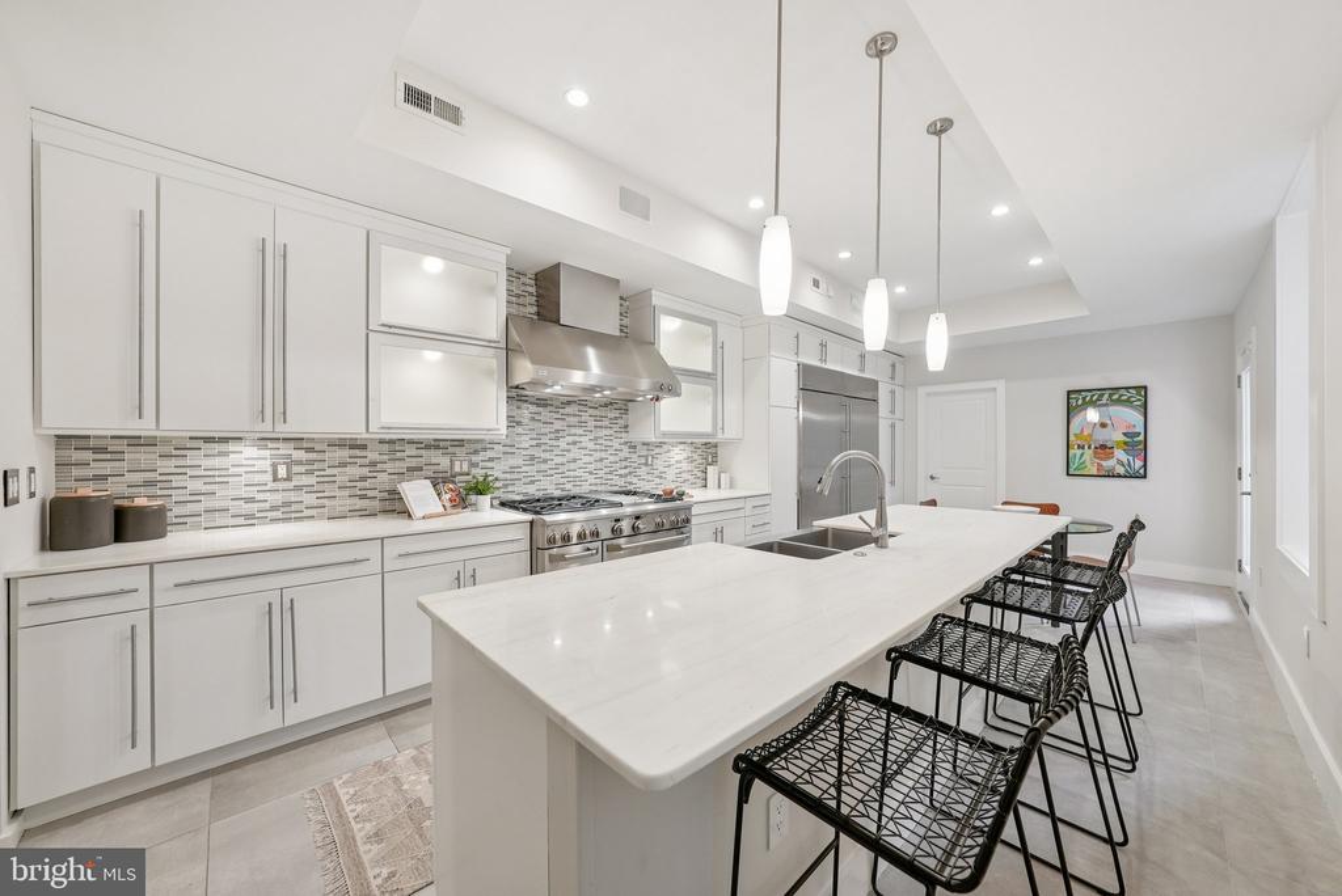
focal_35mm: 13
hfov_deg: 108.3
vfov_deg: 85.5
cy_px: 448
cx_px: 671
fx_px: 485
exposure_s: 1/30
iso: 640
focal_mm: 13
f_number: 7.1
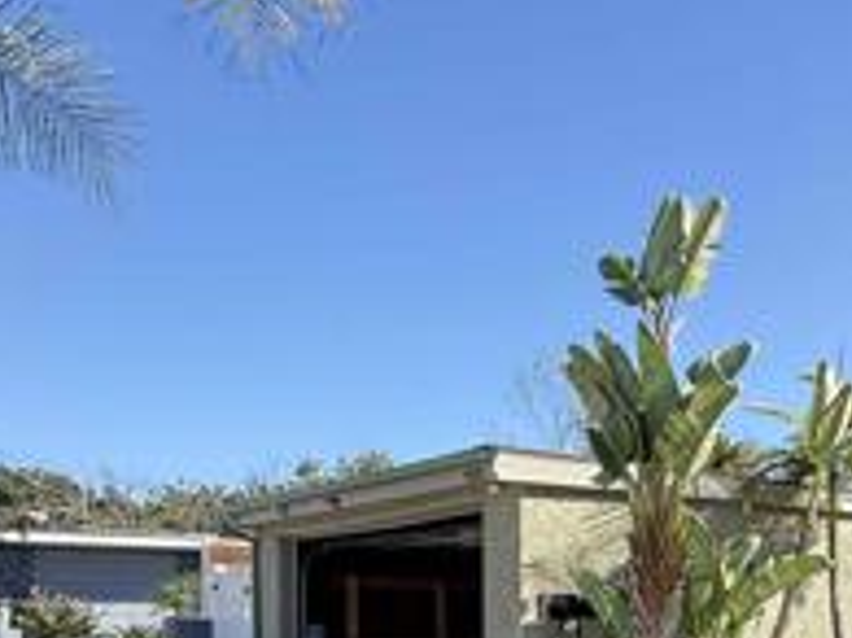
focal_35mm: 46
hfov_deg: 33.5
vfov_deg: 29.1
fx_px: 1131
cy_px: 660
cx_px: 1022
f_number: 2.2
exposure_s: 1/1033
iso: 50
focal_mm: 2.22
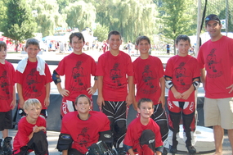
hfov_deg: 27.4
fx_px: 476
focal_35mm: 74
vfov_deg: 18.4
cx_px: 95
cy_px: 79
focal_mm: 35
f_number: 4.8
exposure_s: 1/200
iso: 400
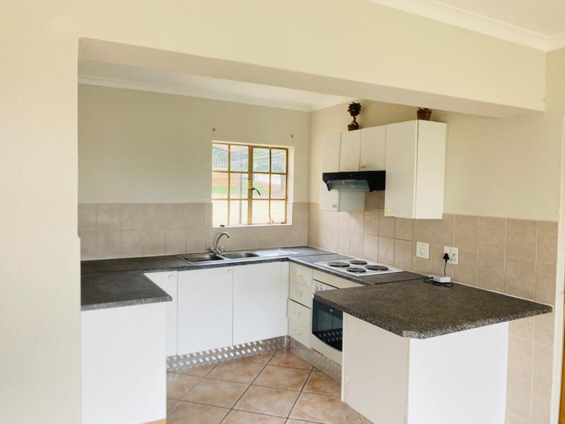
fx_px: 424
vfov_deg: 53.1
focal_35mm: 26
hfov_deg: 67.3
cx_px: 282
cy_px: 212
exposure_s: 1/121
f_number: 1.8
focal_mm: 4.25
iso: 80
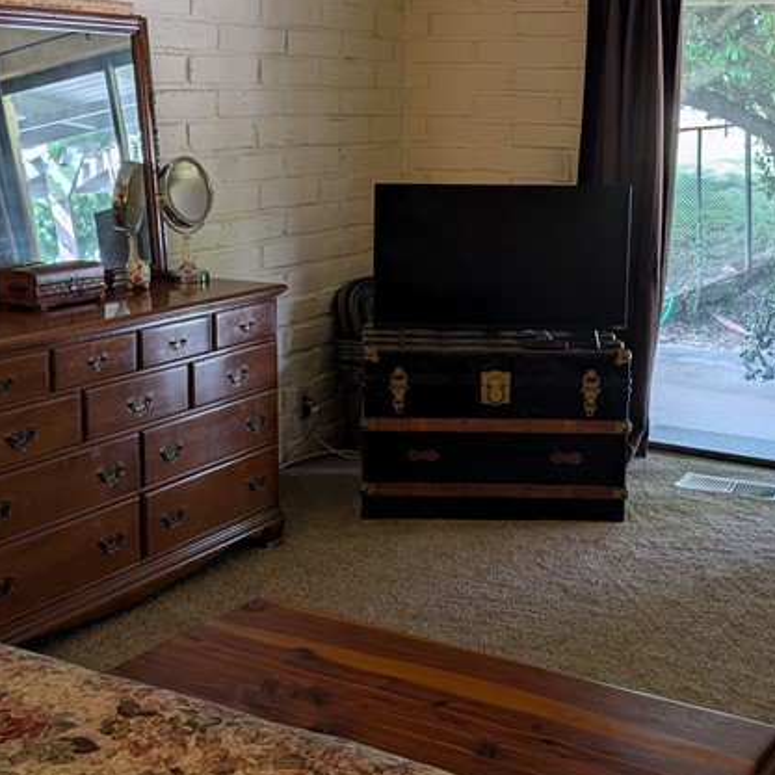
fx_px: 1317
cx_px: 365
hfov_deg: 32.8
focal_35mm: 52
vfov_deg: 32.6
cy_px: 282
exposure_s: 1/120
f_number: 1.68
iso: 44
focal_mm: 6.9
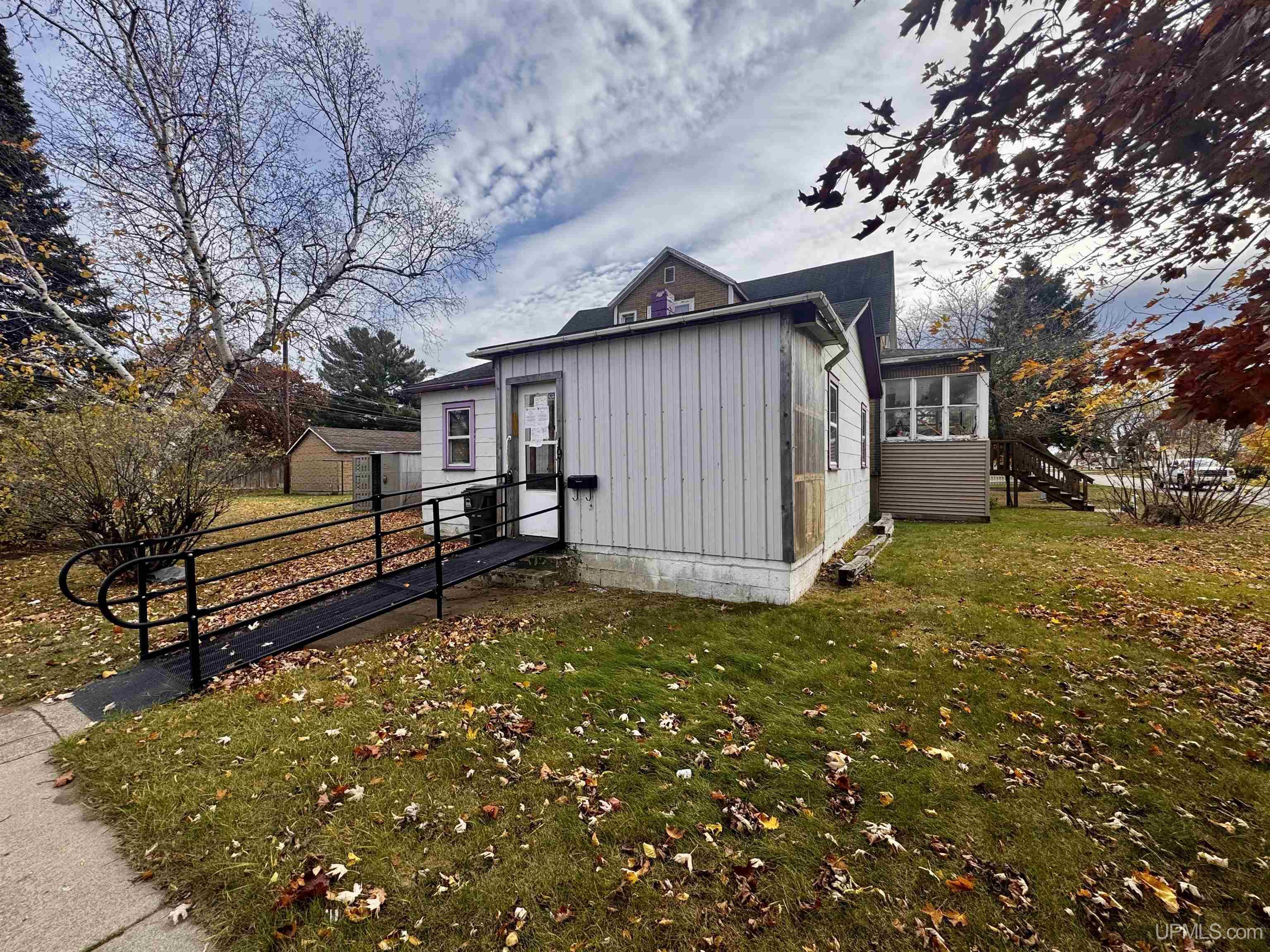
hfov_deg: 102.1
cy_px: 476
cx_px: 635
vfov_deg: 85.7
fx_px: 514
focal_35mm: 14
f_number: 2.2
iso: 40
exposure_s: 1/669
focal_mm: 2.22
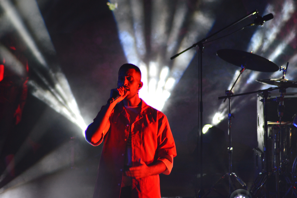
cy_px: 99
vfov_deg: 4.0
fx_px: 2844
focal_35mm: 345
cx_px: 148
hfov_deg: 6.0
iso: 800
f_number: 5.6
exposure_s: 1/125
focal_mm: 230
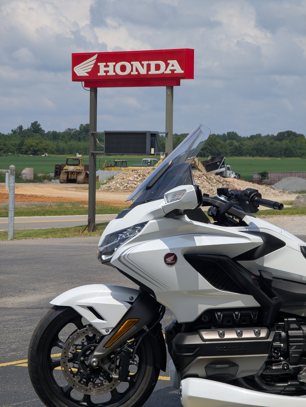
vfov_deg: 18.5
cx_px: 153
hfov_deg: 14.0
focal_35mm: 106
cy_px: 204
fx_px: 1246
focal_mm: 19
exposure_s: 1/1078
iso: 32
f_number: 3.5
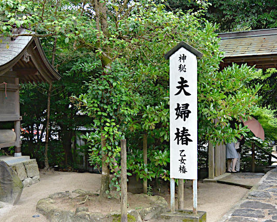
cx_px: 166
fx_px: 353
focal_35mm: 43
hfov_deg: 42.7
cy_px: 111
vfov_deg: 34.9
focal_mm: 14.4
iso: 360
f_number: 4.5
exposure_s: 1/125
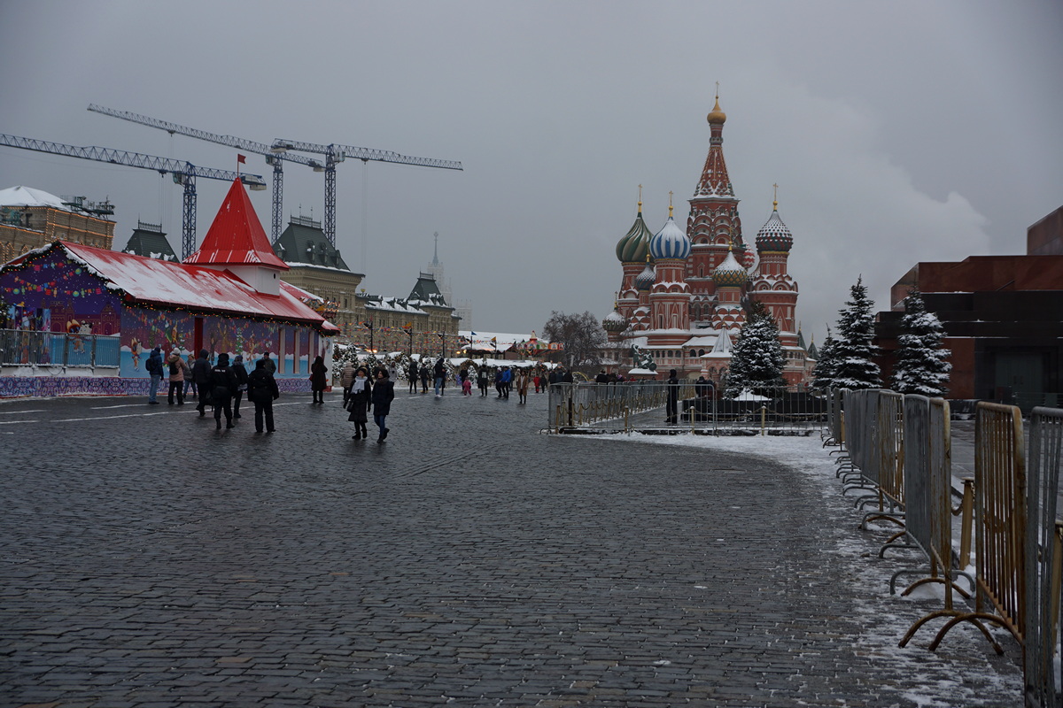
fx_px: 1550
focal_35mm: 52
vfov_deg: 25.8
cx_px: 532
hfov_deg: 37.9
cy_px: 354
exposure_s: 1/500
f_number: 4.5
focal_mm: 35
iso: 100
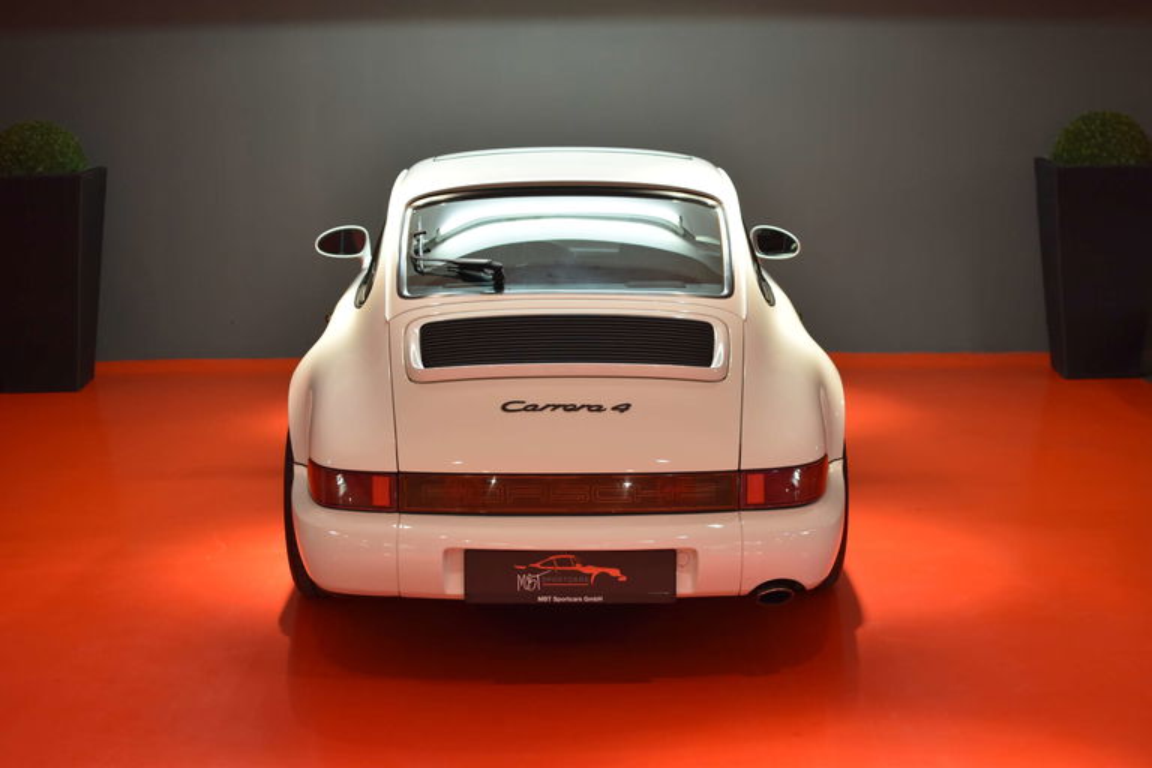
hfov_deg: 37.9
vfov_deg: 25.8
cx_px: 576
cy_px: 384
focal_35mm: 52
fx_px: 1680
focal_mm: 35
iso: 800
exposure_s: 1/60
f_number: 2.8
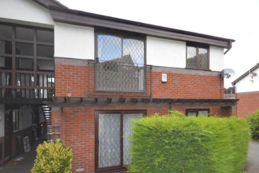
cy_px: 105
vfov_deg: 50.9
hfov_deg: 70.2
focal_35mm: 25
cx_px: 164
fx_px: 180
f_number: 4.5
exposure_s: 1/125
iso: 180
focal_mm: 12
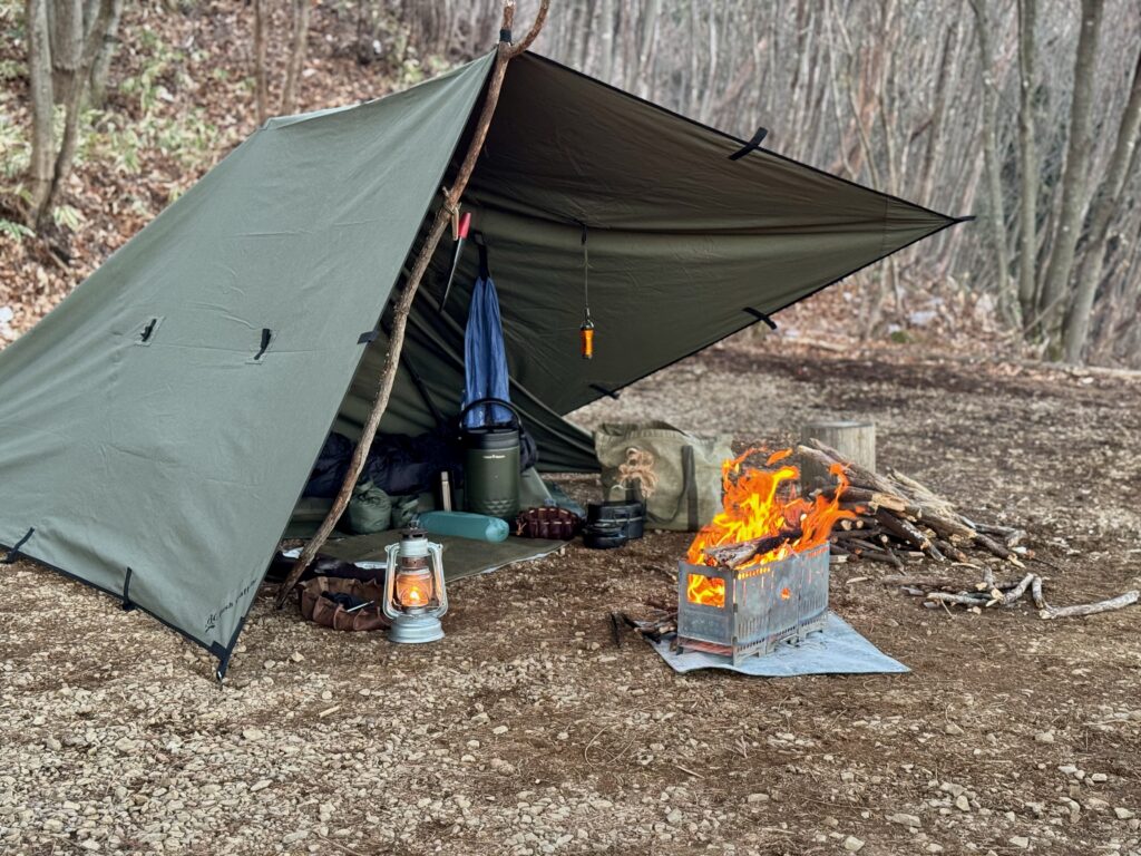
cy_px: 428
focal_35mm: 48
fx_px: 1582
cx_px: 570
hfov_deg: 39.7
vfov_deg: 30.3
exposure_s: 1/60
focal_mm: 6.76
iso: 250
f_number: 1.78
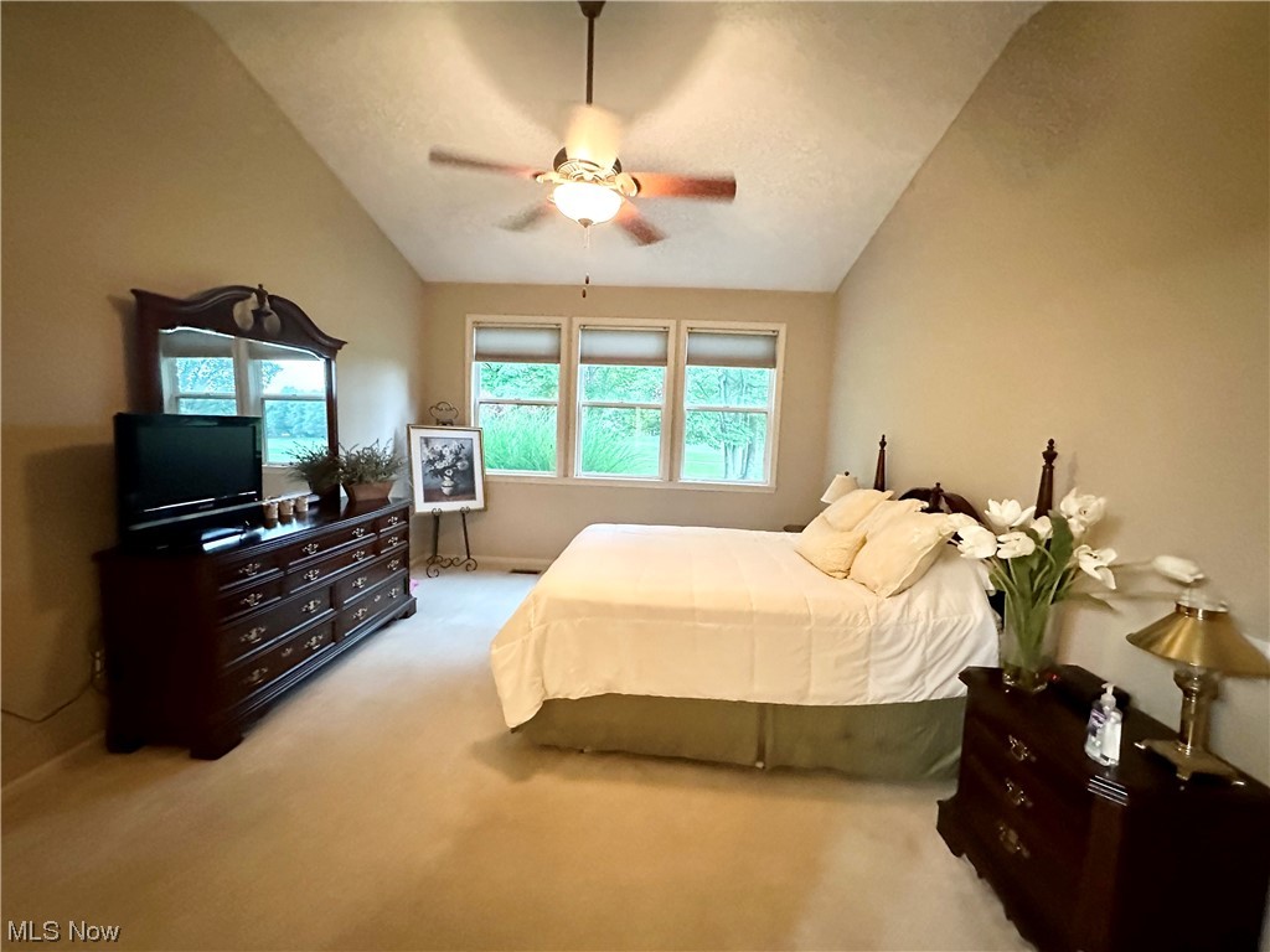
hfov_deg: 102.1
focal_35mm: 14
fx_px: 514
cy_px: 476
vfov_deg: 85.7
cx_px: 635
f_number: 2.2
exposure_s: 1/60
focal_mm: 2.22
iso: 1250
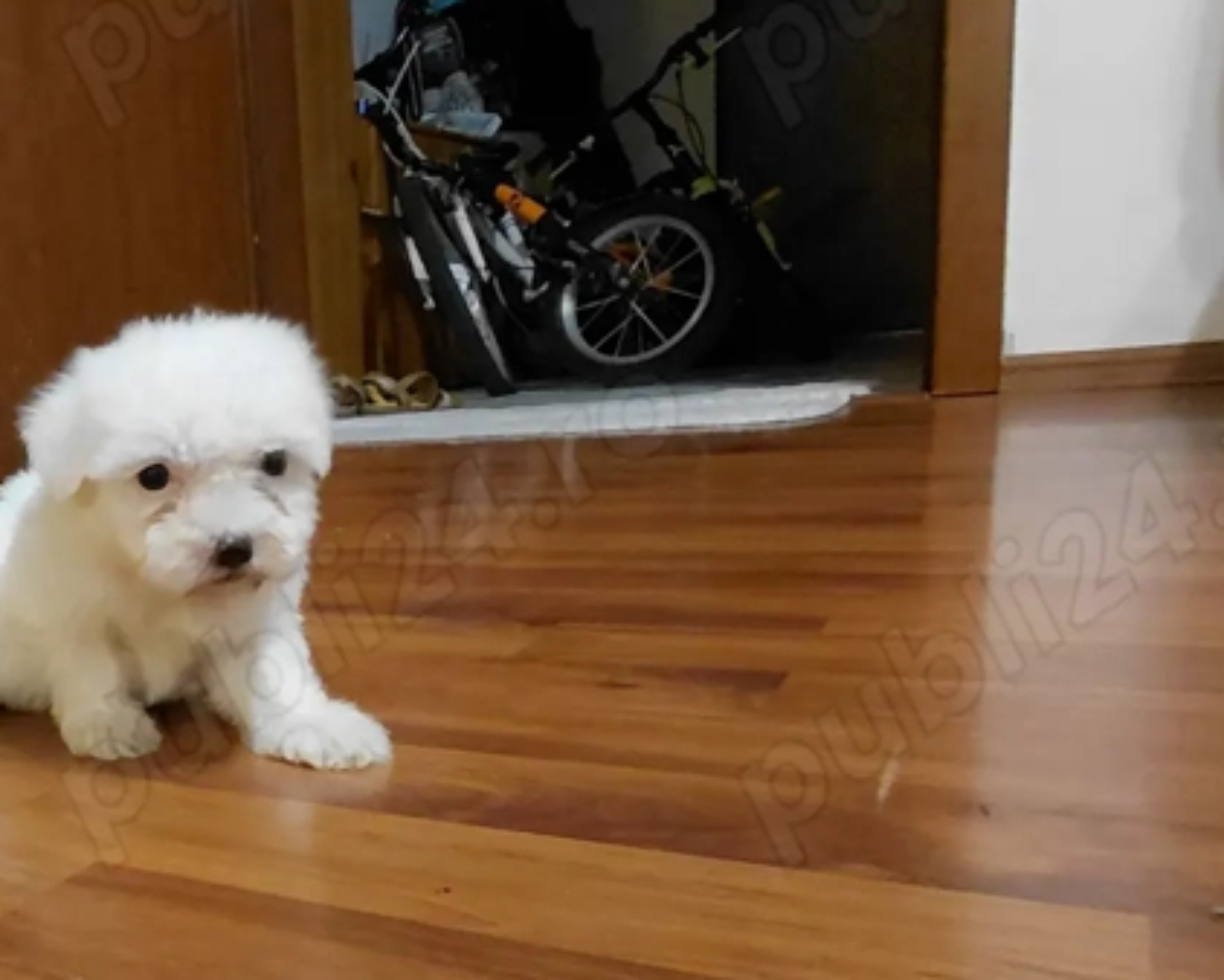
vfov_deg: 39.7
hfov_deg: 42.9
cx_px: 26
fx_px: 1341
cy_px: 652
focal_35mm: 37
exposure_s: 1/24
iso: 500
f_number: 2.2
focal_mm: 1.64
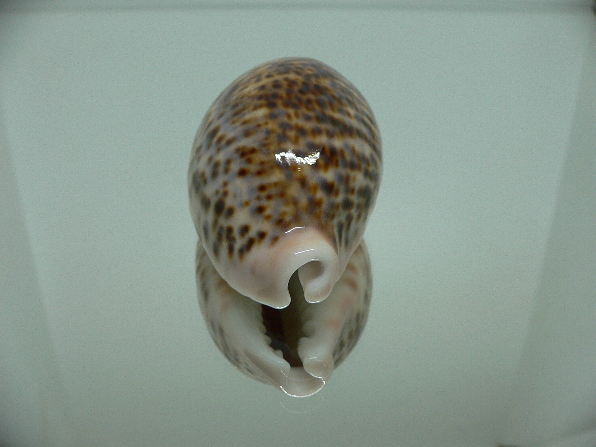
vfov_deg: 40.7
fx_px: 603
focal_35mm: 35
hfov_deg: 52.6
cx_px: 298
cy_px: 224
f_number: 2.8
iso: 150
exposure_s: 1/60
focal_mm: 4.6
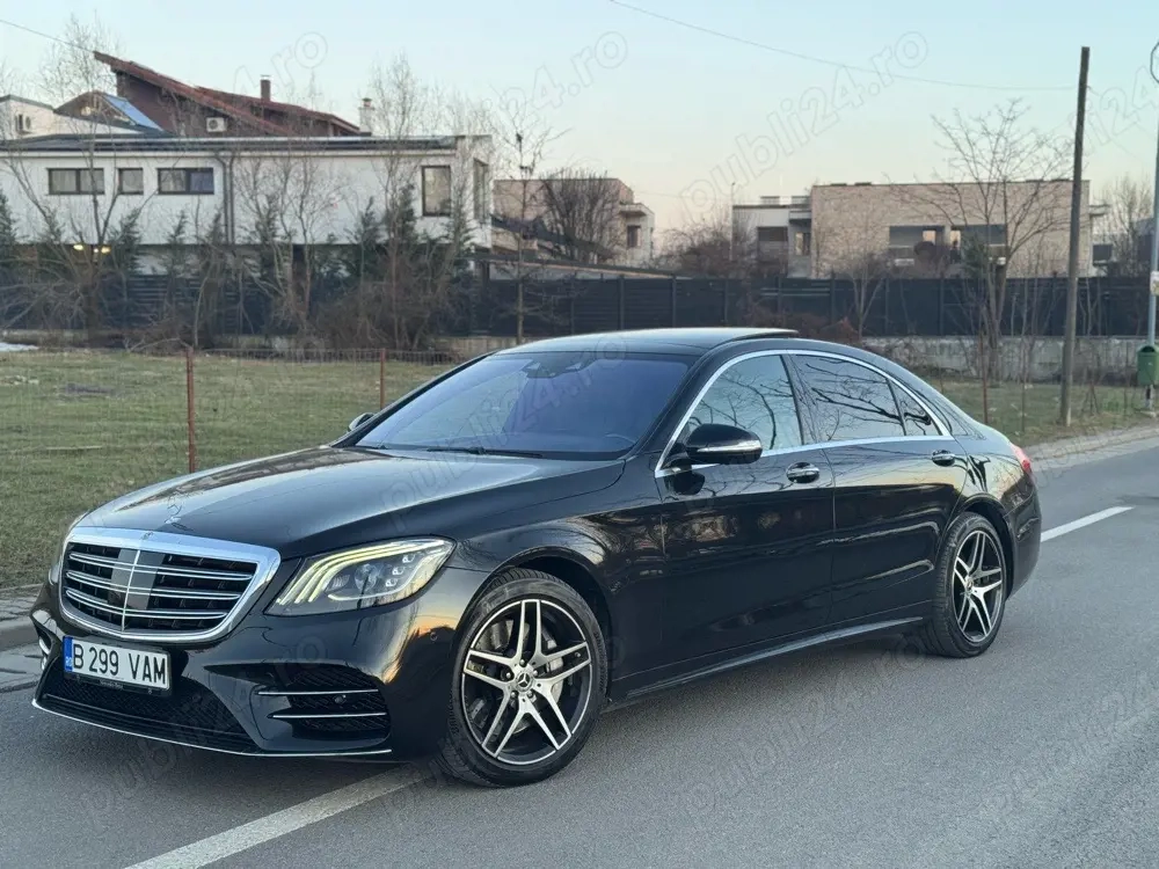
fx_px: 1607
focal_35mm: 48
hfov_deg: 39.7
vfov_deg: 30.3
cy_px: 434
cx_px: 580
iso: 80
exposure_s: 1/100
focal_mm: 6.76
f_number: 1.78
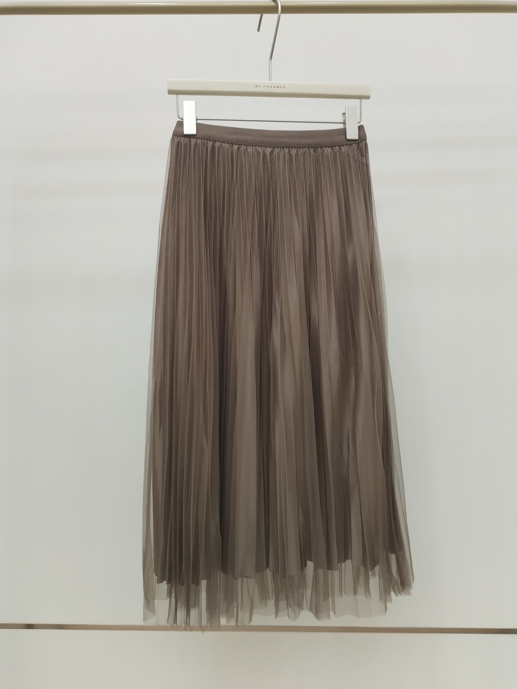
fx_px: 577
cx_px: 258
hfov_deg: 48.2
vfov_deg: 61.7
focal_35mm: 29
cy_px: 344
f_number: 1.8
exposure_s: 1/100
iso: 252
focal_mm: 4.75
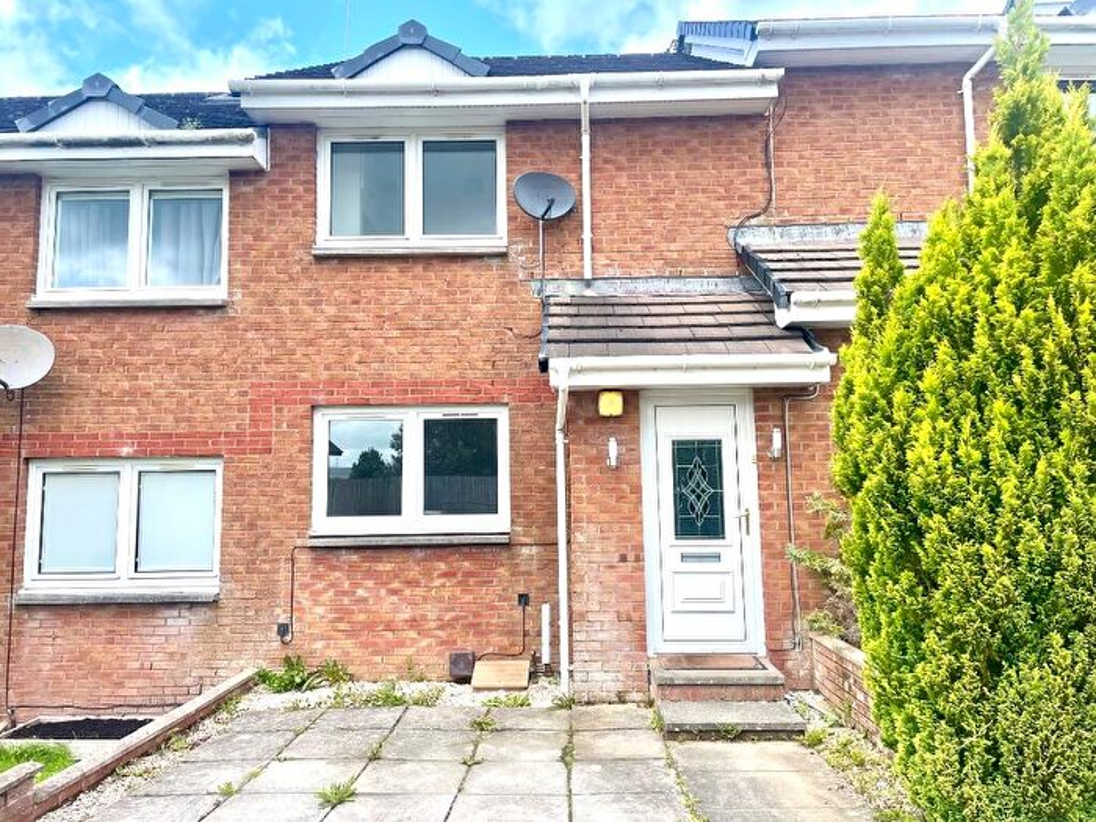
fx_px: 823
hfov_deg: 67.3
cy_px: 411
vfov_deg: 53.1
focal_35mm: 26
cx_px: 548
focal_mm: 4.2
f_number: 1.6
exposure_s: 1/1092
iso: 32
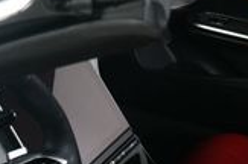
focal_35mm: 118
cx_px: 91
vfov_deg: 10.8
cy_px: -138
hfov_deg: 17.4
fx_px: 811
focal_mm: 20
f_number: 9
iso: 100
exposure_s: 1/160
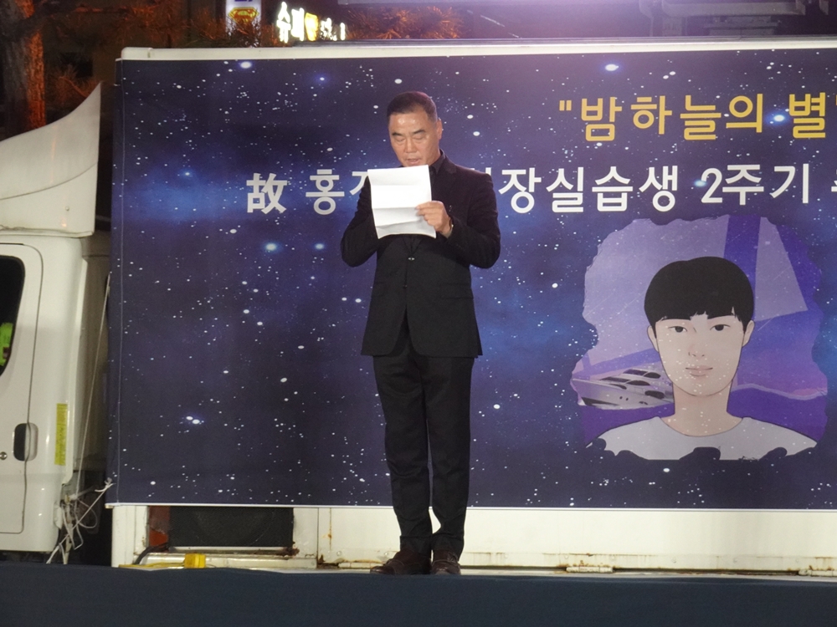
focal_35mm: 164
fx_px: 3965
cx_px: 418
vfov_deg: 9.1
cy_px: 314
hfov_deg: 12.0
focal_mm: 26.12
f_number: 5.6
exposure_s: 1/13
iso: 800
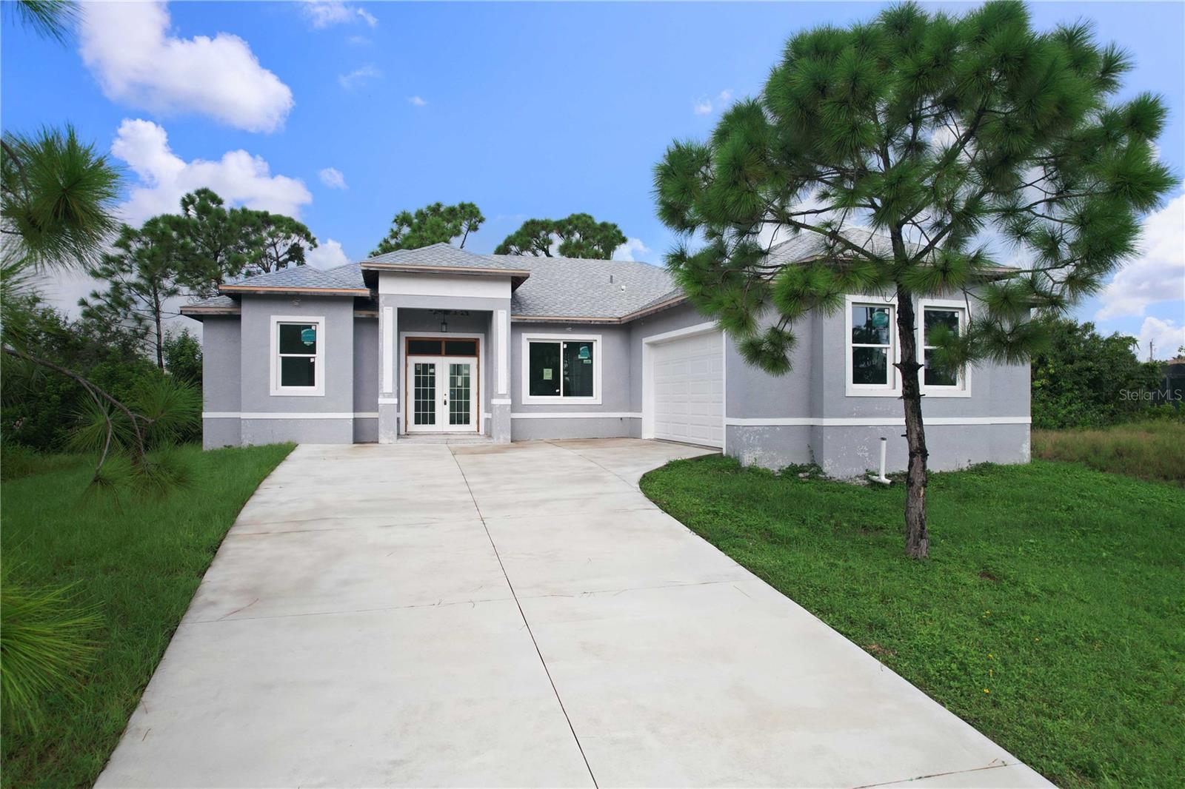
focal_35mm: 22
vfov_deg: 57.2
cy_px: 394
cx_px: 592
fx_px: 724
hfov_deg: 78.6
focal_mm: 8.38
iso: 110
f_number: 2.8
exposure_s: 1/500
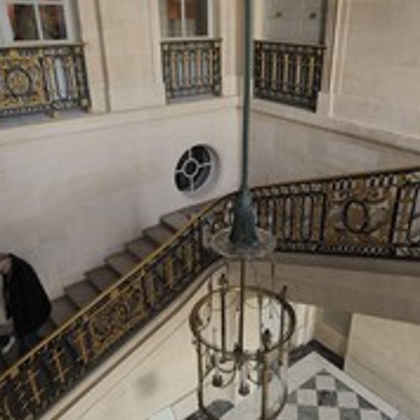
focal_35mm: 28
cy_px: 236
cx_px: 252
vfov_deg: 57.1
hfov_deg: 56.9
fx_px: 384
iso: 800
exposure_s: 1/30
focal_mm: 14
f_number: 2.8
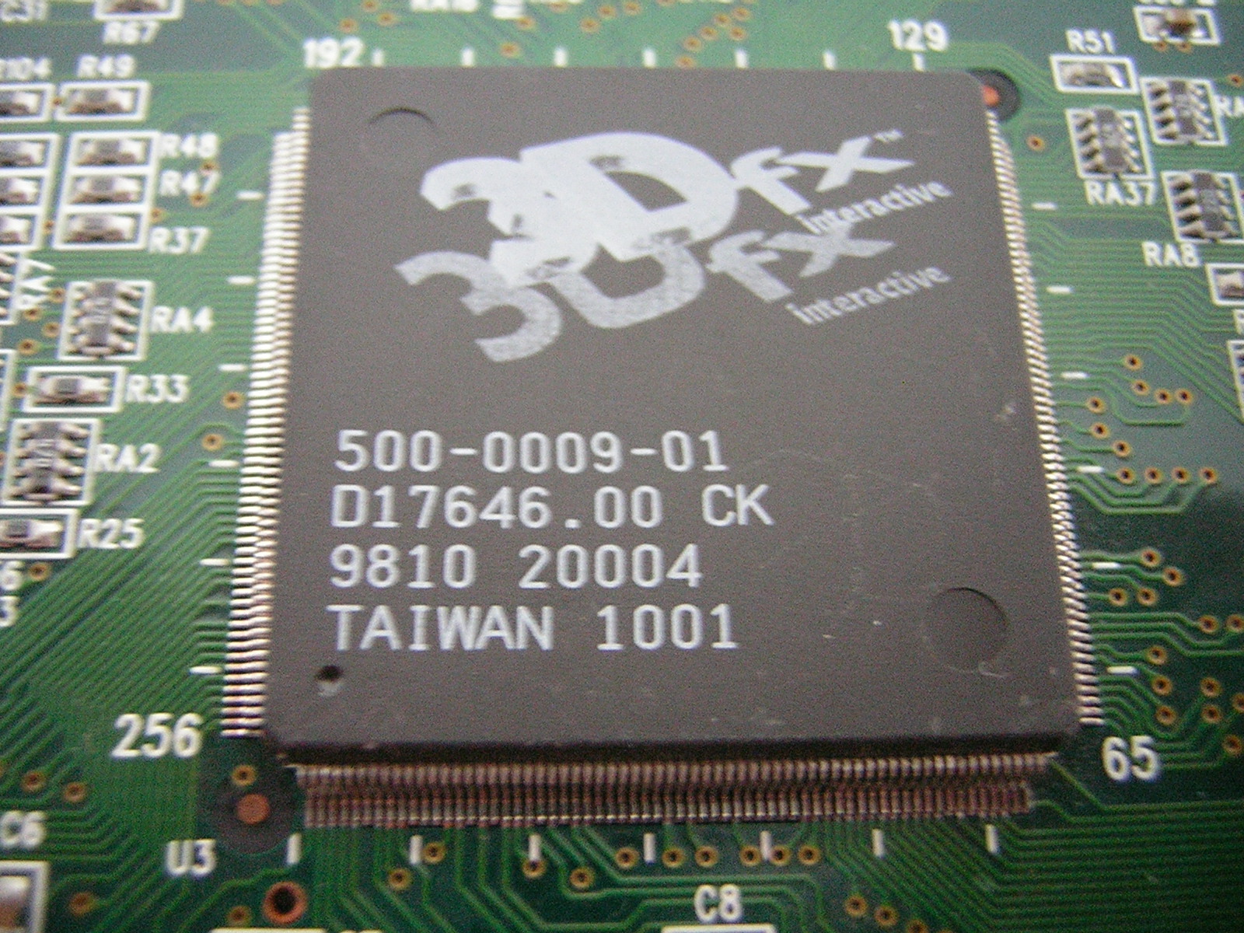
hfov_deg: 51.4
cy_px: 466
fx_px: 1294
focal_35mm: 36
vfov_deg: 39.7
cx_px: 622
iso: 200
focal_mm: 4.7
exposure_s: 1/1.4
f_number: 2.6
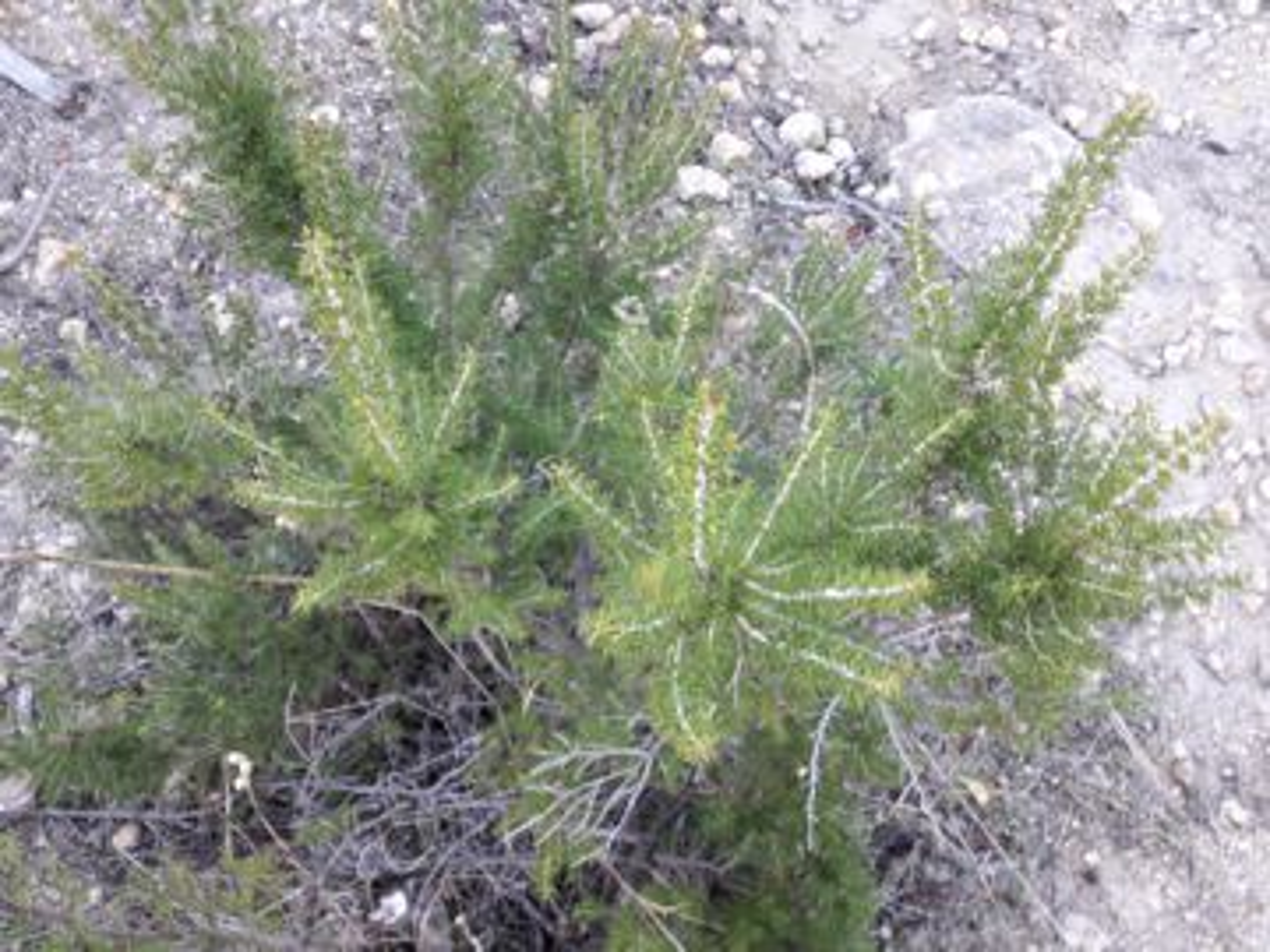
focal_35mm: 28
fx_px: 1027
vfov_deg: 49.7
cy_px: 476
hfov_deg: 63.4
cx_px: 635
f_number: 1.9
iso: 50
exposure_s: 1/33
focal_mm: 3.7
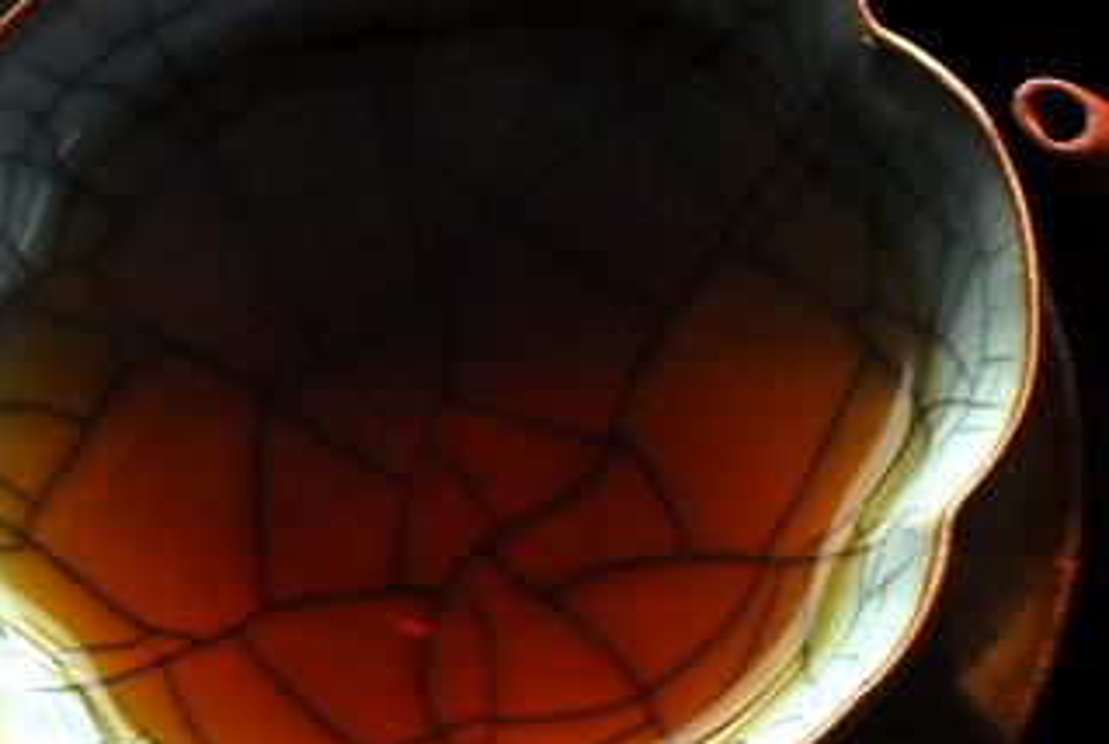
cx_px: 1086
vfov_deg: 7.2
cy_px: 184
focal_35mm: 192
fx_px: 5926
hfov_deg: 10.6
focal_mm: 48
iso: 400
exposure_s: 1/60
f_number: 11
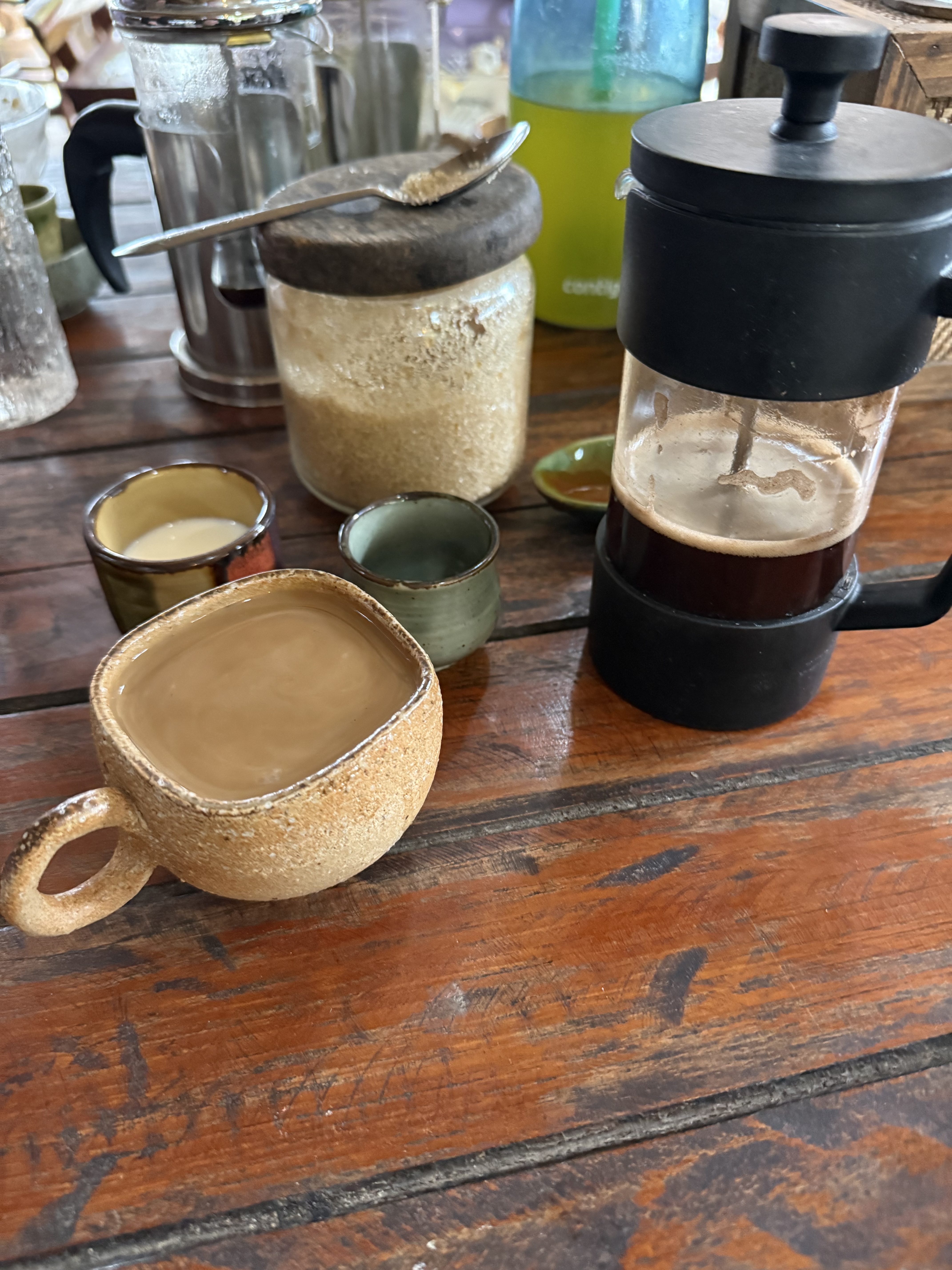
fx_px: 880
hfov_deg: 56.8
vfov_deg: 71.6
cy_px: 635
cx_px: 476
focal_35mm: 24
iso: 1000
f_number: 1.78
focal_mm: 6.76
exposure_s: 1/40
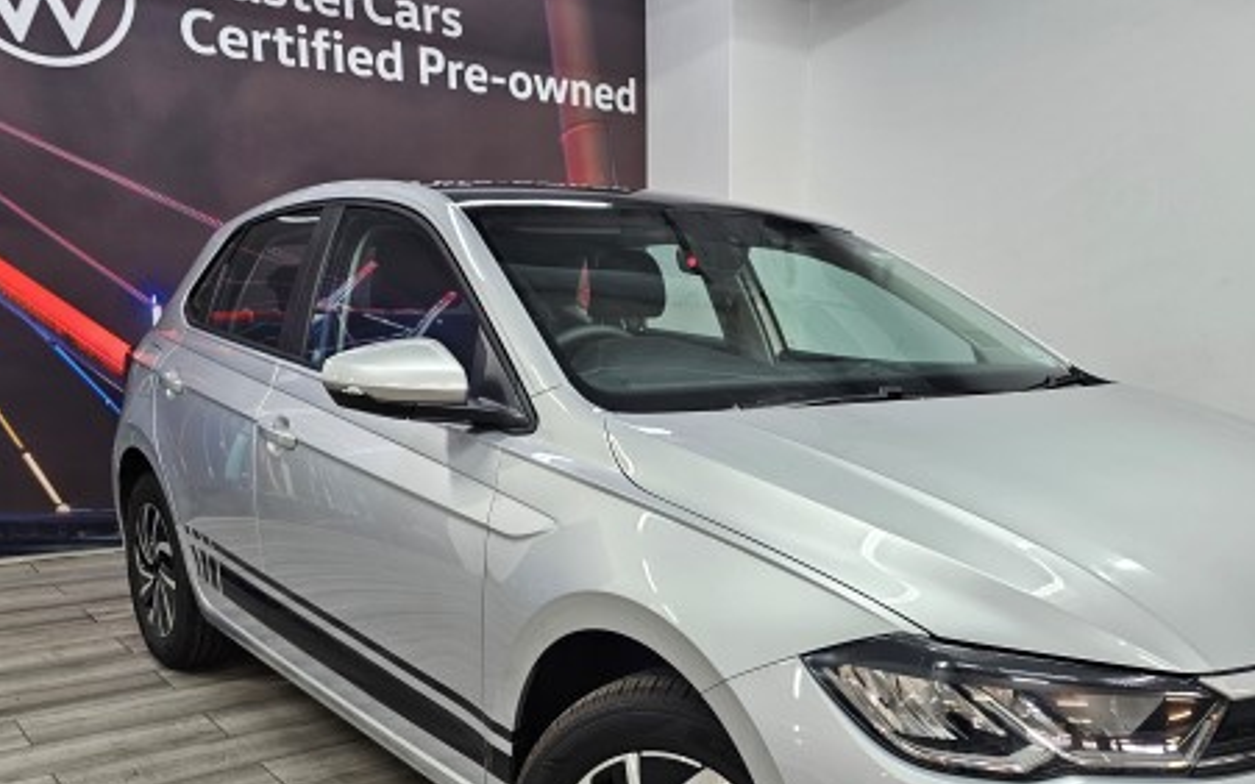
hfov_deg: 54.8
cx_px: 765
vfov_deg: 35.8
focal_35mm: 35
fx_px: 1197
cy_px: 542
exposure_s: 1/51
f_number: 1.7
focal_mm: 6.3
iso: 125
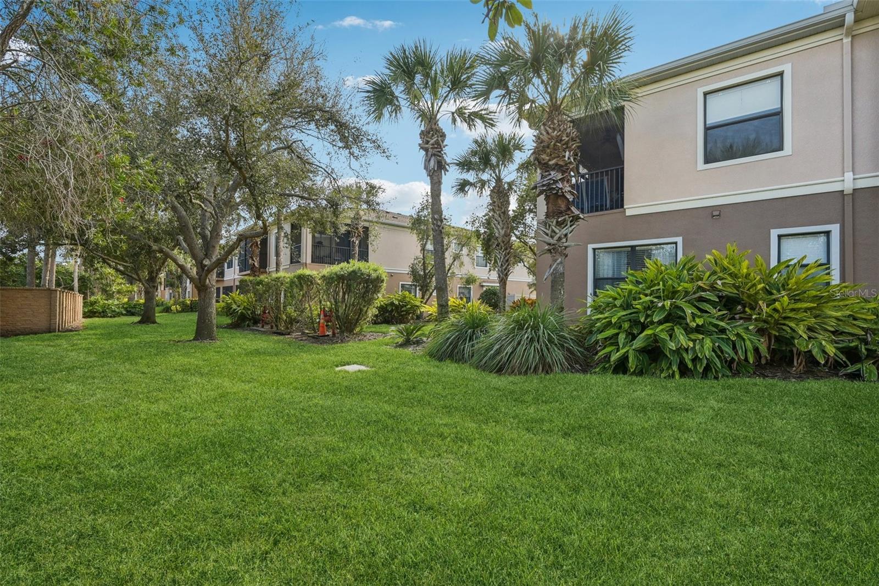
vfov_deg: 72.0
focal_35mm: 16
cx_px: 440
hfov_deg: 95.0
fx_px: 403
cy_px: 293
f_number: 8
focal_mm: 16.5
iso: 400
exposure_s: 1/400
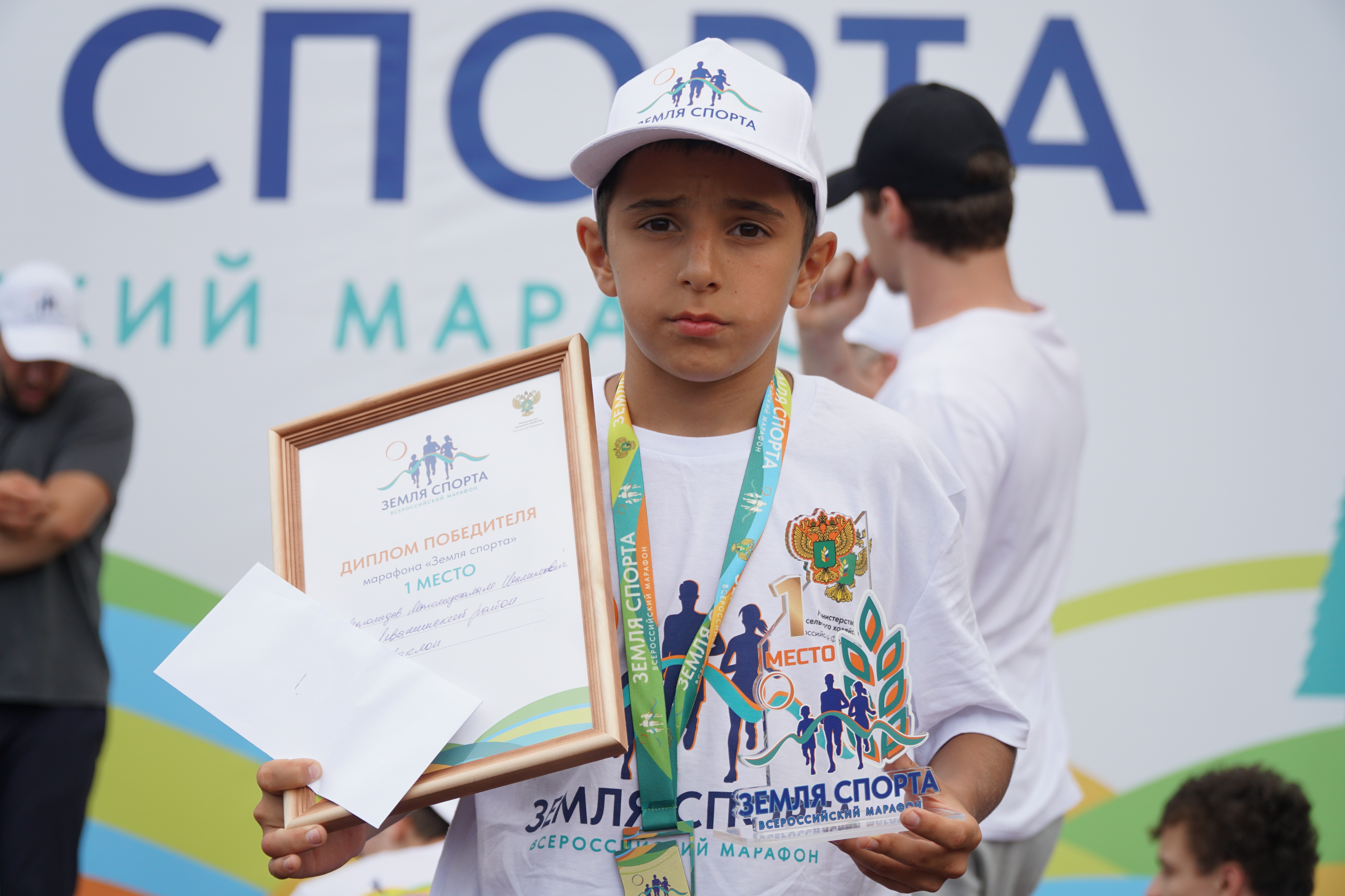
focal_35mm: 94
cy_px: 448
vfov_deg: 14.5
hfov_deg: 21.6
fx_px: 3530
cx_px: 672
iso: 160
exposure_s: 1/500
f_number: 4.5
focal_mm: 63
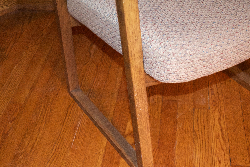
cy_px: 93
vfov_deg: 26.5
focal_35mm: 51
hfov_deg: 38.9
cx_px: 134
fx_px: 354
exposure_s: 1/60
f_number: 4.2
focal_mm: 28
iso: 6400
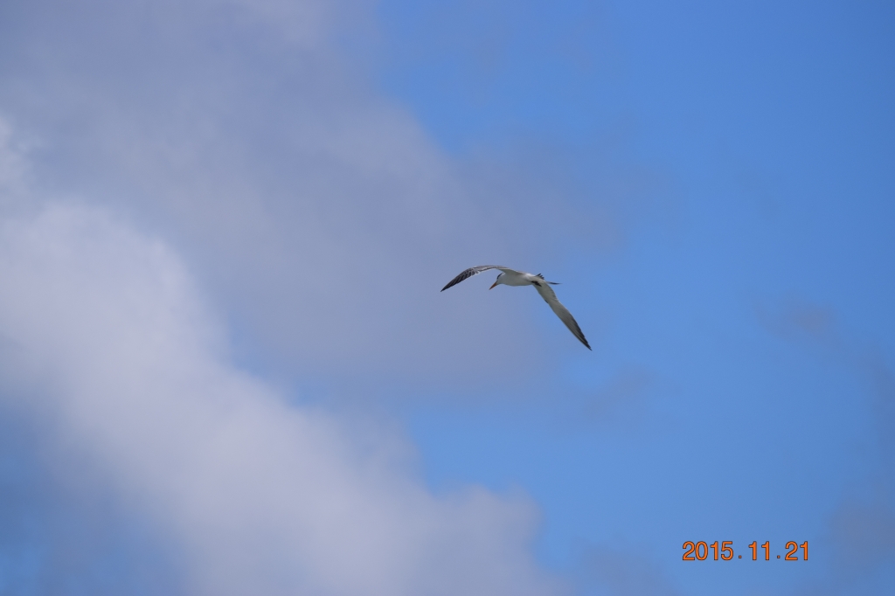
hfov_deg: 6.9
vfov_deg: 4.6
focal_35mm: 300
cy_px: 298
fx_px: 7456
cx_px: 448
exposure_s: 1/2000
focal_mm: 200
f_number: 8
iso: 320
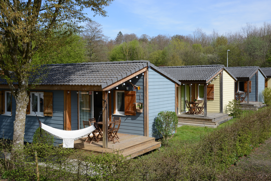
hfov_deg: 48.4
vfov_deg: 33.4
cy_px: 90
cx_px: 136
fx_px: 301
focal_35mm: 40
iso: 200
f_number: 11
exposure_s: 1/160
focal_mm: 40
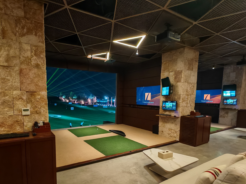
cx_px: 102
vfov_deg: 65.2
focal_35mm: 20
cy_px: 112
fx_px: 142
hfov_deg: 81.0
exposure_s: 1/40
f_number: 2.2
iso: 1250
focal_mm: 1.96
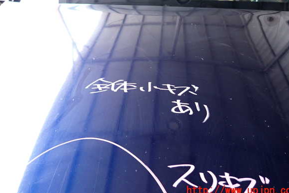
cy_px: 84
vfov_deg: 47.8
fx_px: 217
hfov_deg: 67.4
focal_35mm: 27
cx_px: 150
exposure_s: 1/30
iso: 250
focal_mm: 4.5
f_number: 2
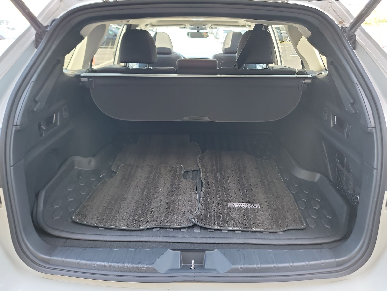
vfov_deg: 56.8
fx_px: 268
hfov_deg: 71.6
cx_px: 194
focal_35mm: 24
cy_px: 146
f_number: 1.8
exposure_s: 1/59
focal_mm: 6.7
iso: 340
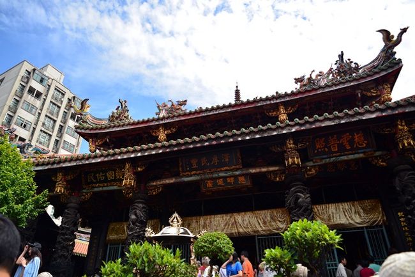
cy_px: 138
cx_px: 208
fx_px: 277
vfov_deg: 53.1
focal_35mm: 24
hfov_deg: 73.8
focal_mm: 24
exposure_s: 1/250
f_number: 5.6
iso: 100
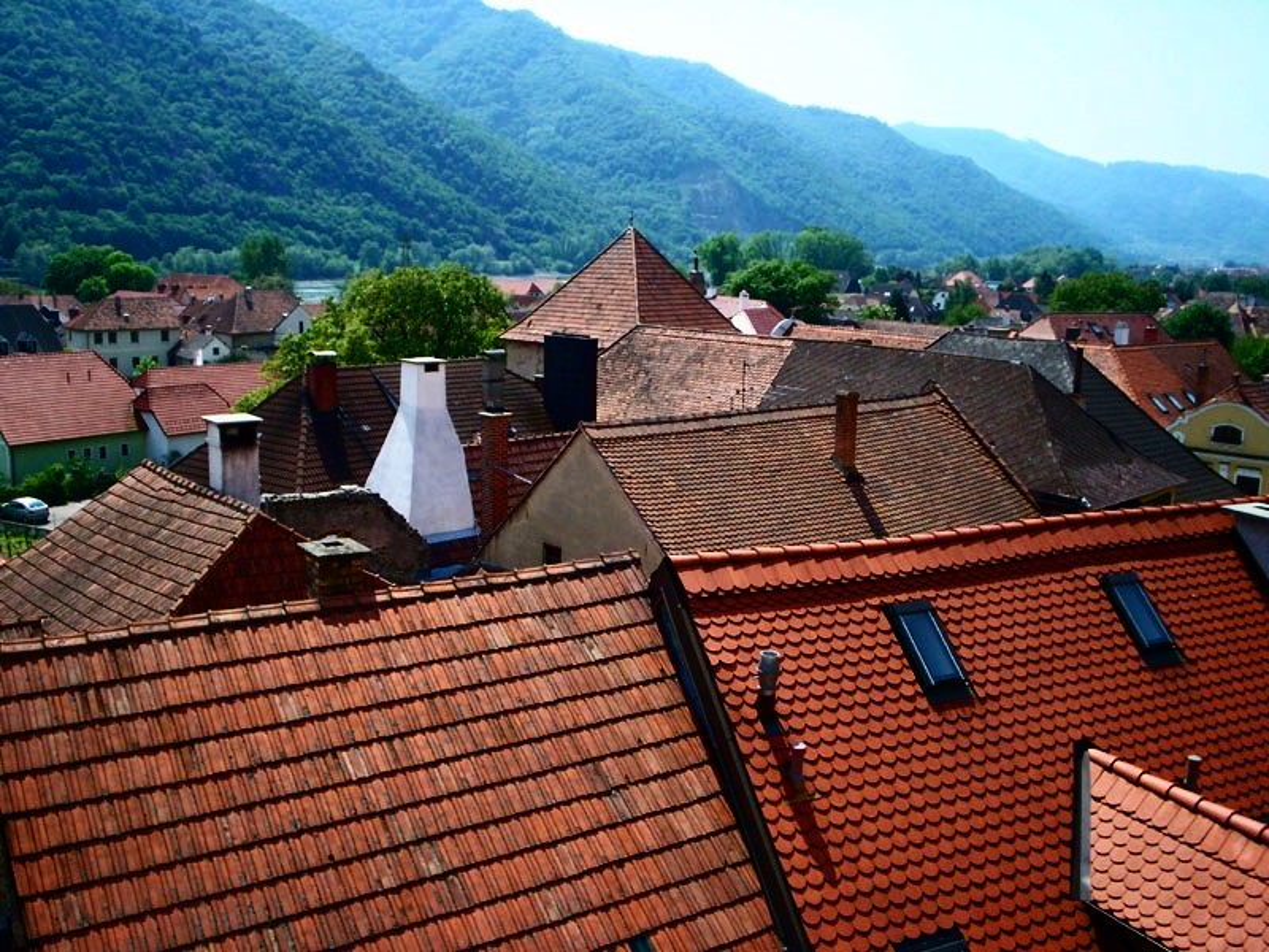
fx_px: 1320
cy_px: 476
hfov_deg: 51.4
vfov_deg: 39.7
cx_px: 634
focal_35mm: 36
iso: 100
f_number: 4.5
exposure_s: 1/533
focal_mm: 5.9
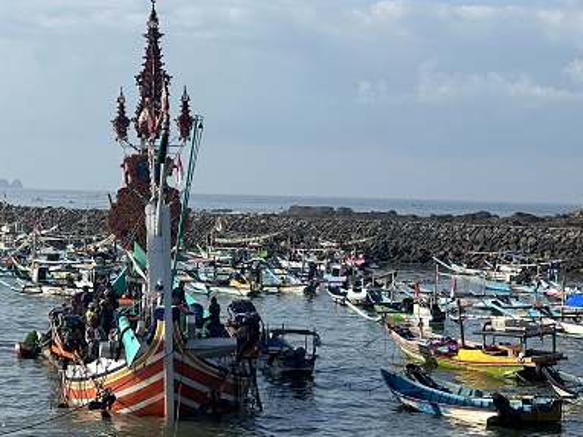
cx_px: 212
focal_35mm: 121
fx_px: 2037
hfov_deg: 16.3
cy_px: 196
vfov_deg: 12.2
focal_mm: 9
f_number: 2.8
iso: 32
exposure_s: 1/1014
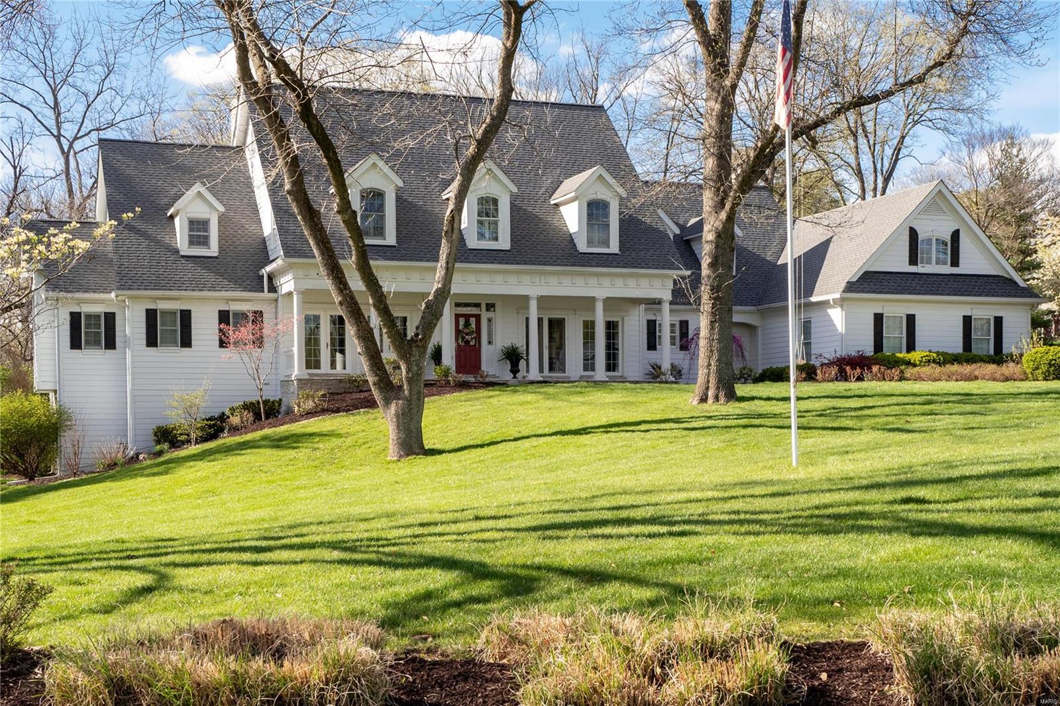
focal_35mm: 50
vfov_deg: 27.0
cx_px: 530
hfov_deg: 39.6
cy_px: 353
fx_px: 1472
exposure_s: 1/320
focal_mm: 25
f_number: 8
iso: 400
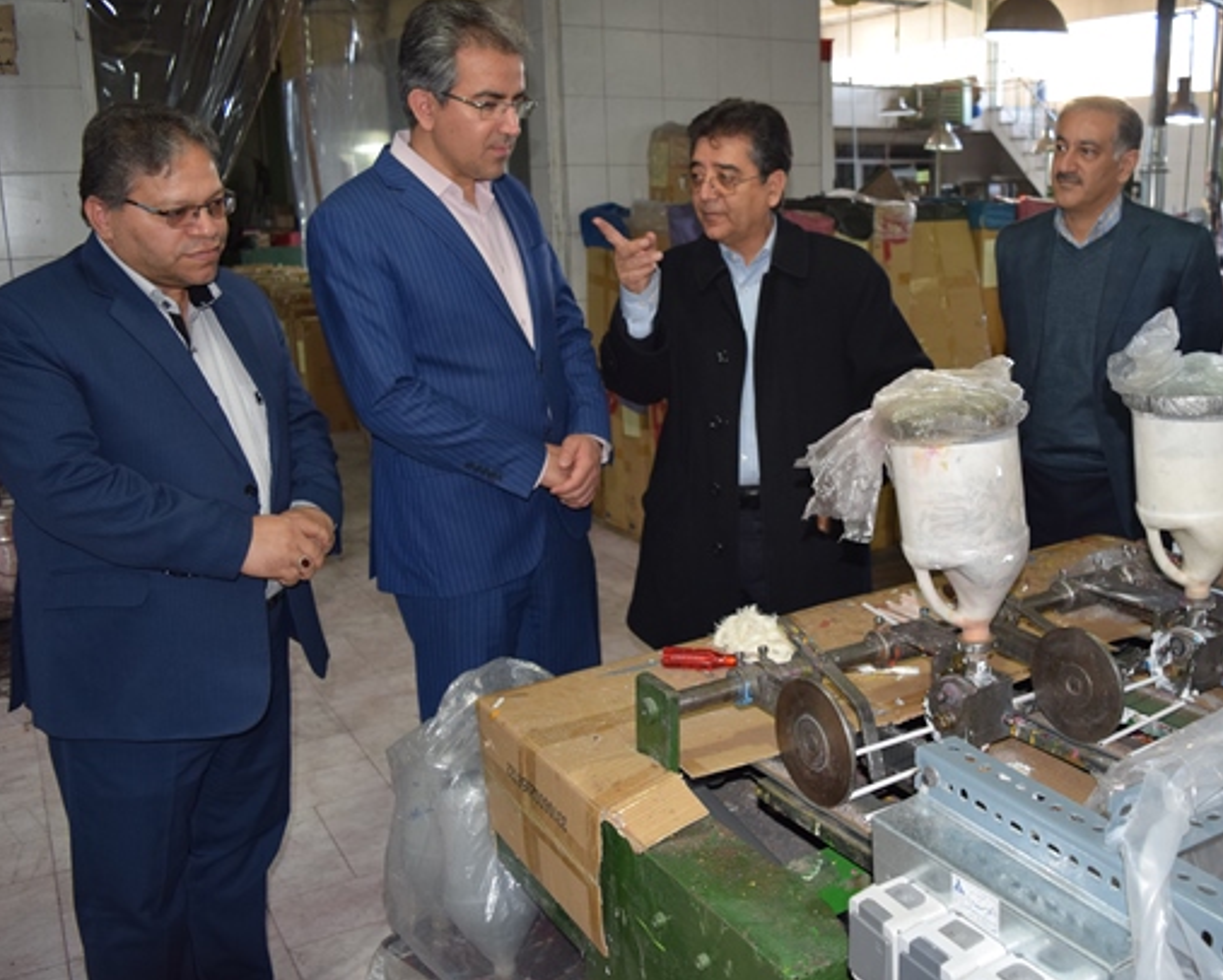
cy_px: 477
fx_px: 1159
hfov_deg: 55.0
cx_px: 760
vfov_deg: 45.8
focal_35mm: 32
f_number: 4.5
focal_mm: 18
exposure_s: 1/80
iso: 800
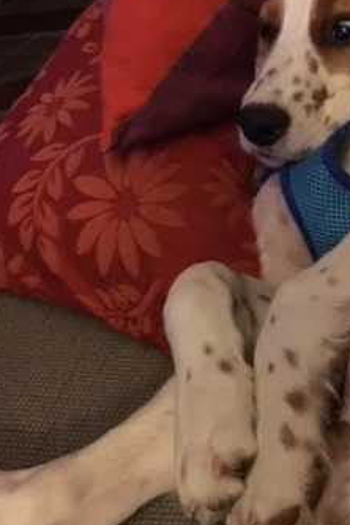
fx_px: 846
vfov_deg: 34.4
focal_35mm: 58
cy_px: 232
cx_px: 295
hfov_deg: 23.0
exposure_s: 1/4
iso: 250
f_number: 2.2
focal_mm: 4.15
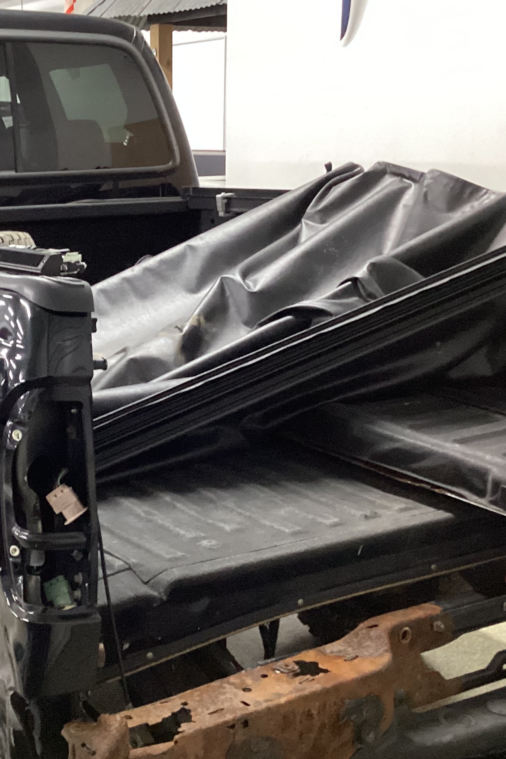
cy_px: 380
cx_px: 96
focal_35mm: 54
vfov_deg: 36.9
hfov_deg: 24.6
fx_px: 1139
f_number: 2.4
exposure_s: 1/30
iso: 400
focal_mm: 3.3
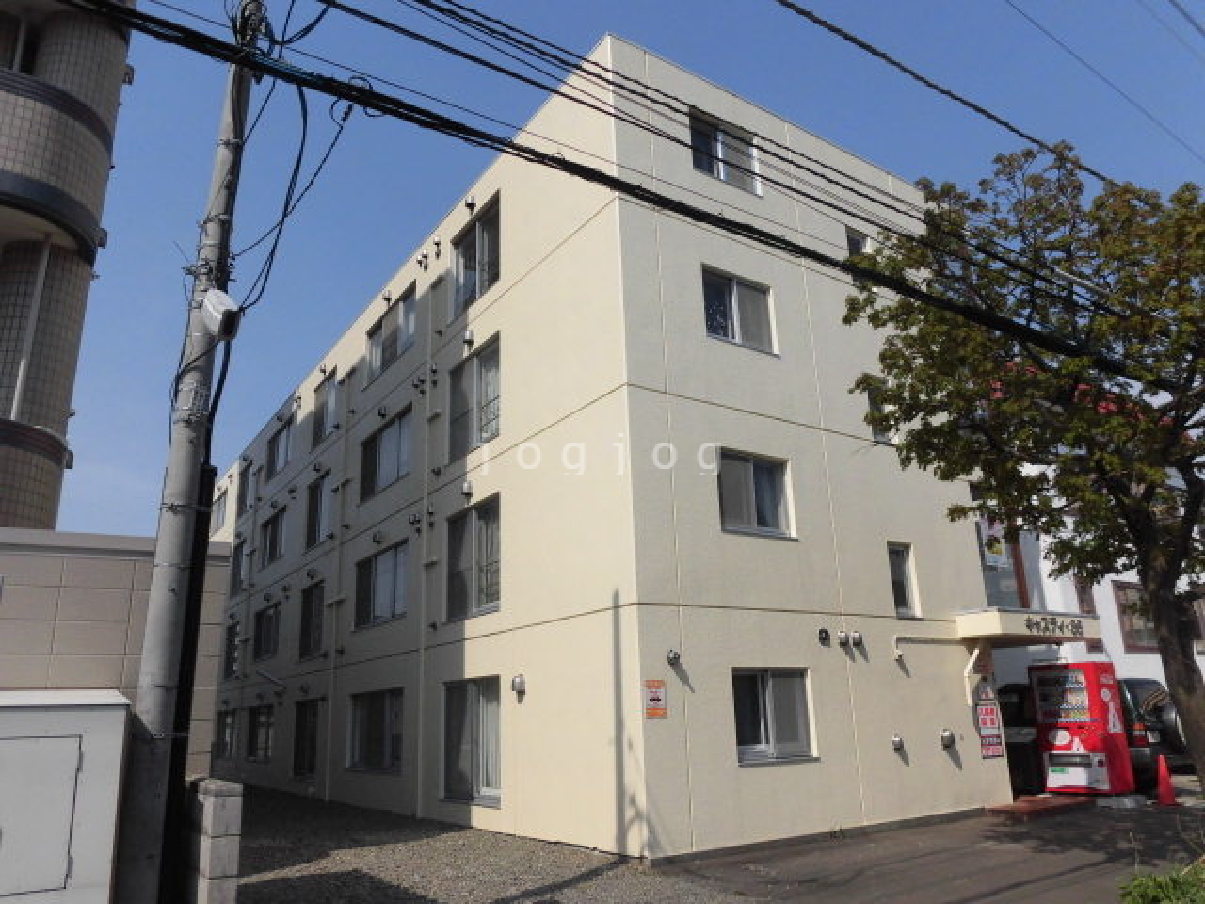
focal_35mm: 24
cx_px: 602
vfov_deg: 56.8
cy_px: 452
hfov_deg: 71.6
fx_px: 835
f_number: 7.8
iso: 100
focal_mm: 4.3
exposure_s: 1/400
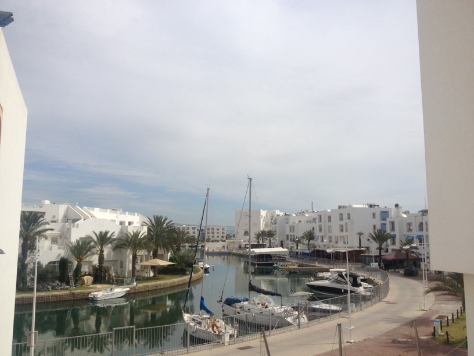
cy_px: 178
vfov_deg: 40.7
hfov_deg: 52.6
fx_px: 479
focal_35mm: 35
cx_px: 237
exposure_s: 1/3690
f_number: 2.4
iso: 50
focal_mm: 4.28
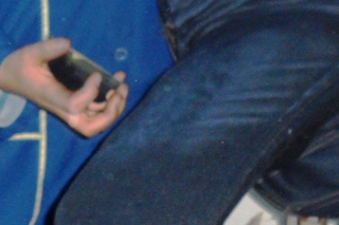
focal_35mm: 140
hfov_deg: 14.7
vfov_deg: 9.8
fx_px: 1318
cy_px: 169
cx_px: 196
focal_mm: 7.8
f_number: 4.2
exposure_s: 1/45
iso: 240
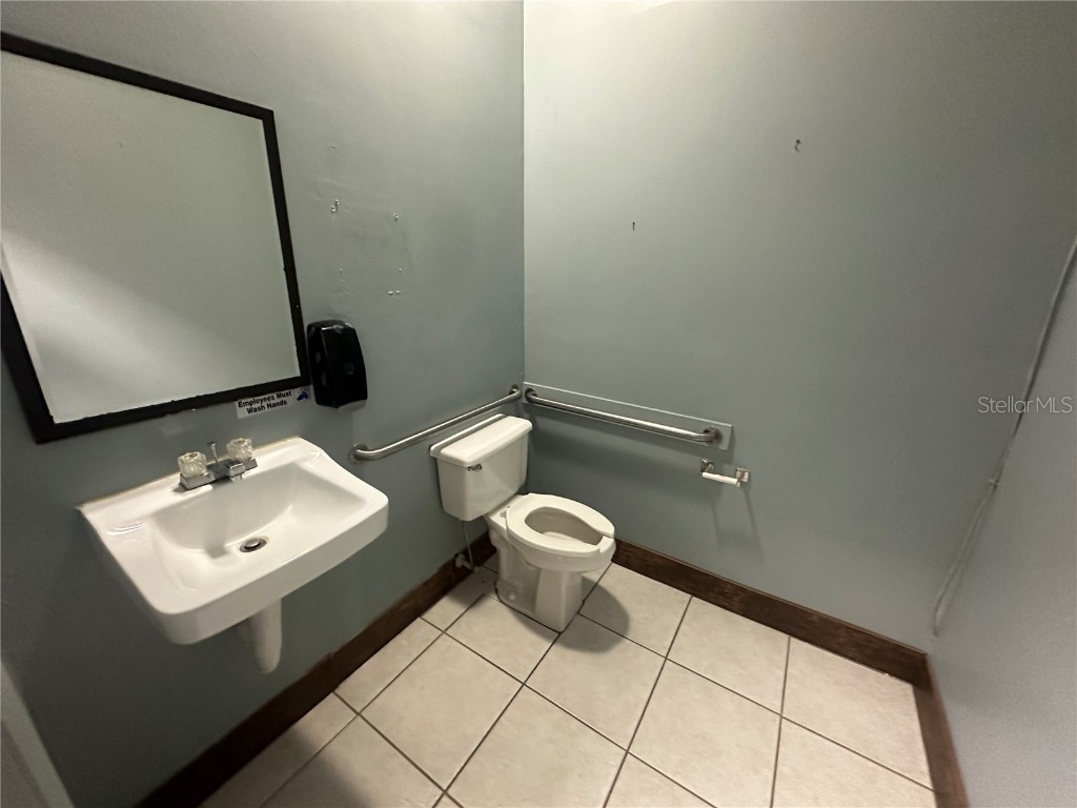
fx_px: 436
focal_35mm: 14
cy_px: 404
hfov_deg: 102.1
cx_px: 538
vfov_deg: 85.7
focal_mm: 2.22
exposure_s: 1/60
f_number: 2.2
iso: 1000
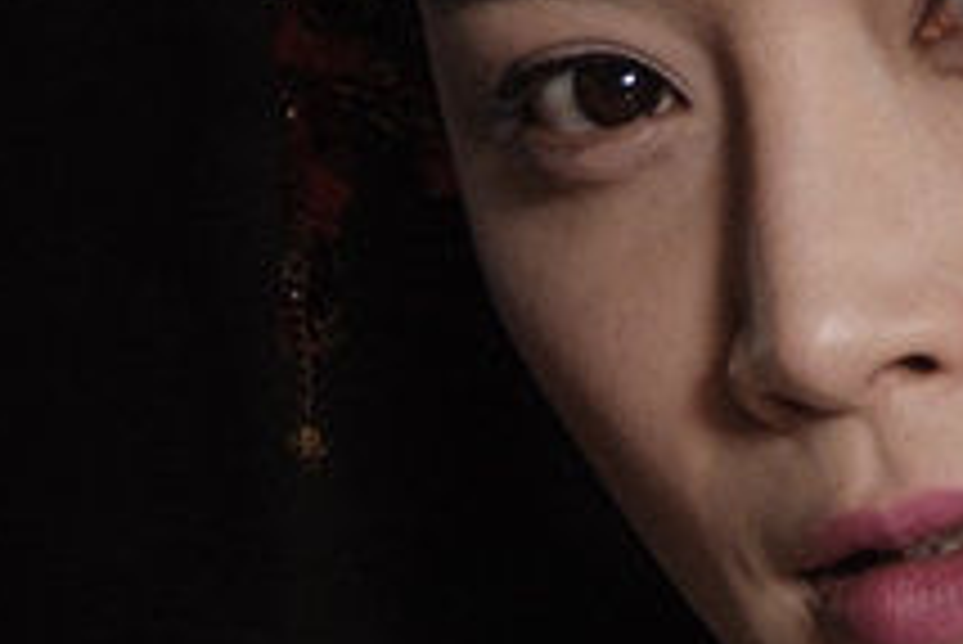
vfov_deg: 2.6
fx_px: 14320
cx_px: 1053
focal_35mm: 535
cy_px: -11
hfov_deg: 3.8
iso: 800
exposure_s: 1/50
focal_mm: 95
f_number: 5.6
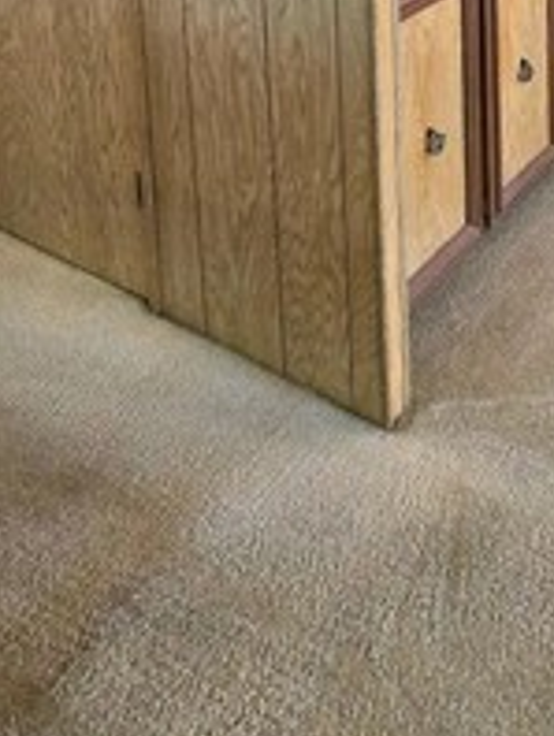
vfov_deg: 34.2
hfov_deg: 33.1
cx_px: 468
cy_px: -182
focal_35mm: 42
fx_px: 894
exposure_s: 1/60.2
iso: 400
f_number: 2.2
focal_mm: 1.7
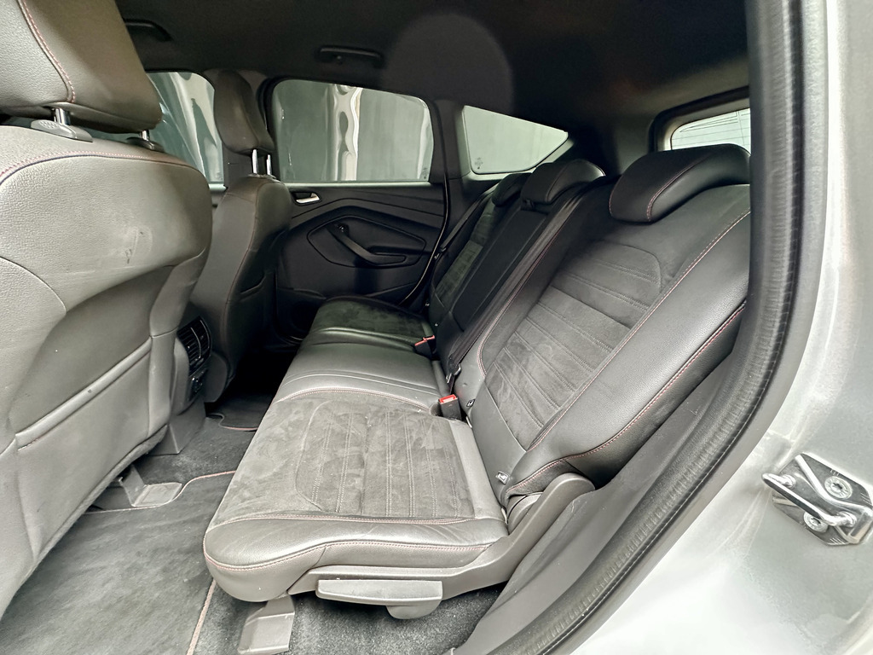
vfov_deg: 85.7
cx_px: 436
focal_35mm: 14
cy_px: 328
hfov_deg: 102.1
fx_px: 353
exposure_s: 1/60
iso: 640
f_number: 2.2
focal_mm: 2.22
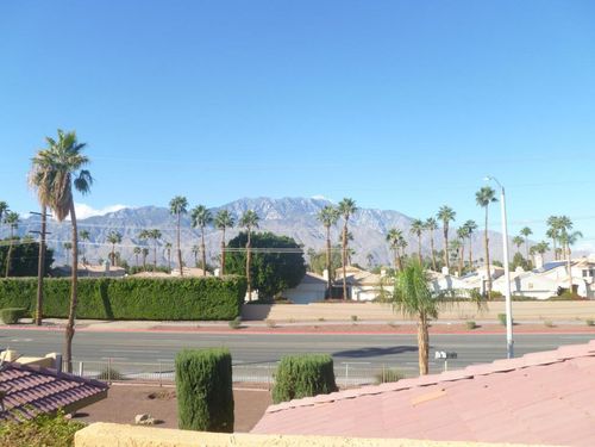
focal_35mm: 28
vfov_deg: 49.7
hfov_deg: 63.4
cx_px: 298
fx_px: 481
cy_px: 224
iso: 80
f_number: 3.3
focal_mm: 5
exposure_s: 1/500
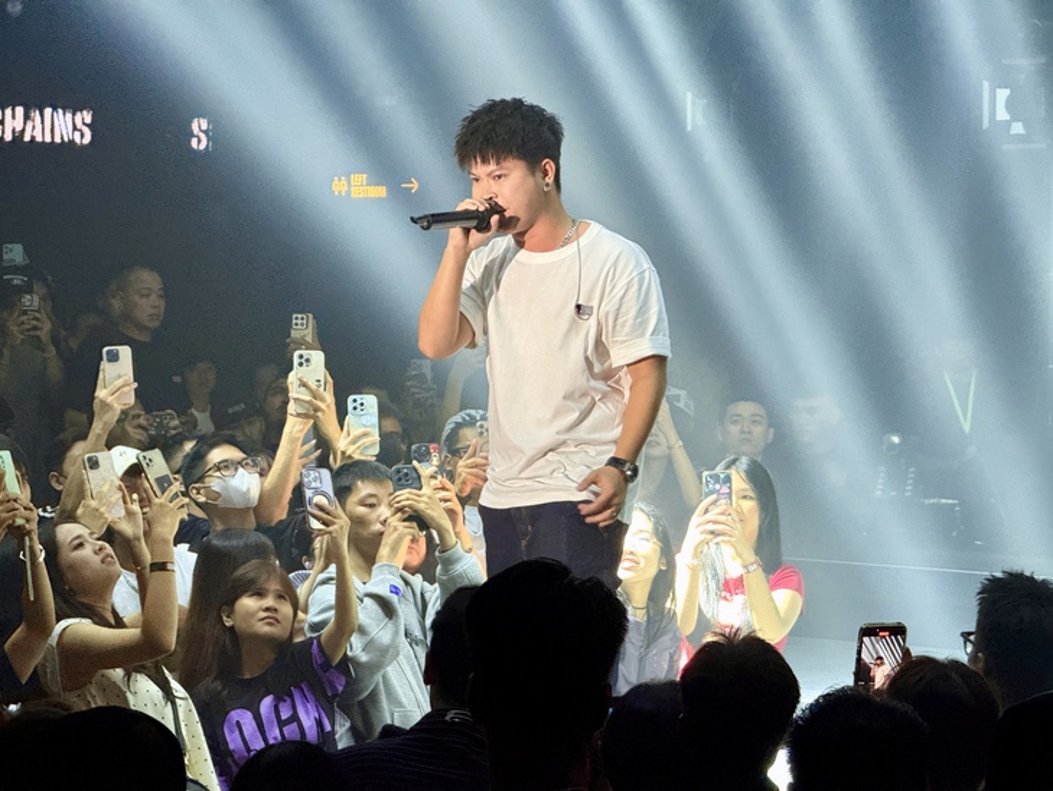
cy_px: 396
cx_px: 526
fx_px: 3652
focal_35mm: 120
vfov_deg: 12.4
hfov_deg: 16.4
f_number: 2.8
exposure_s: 1/60
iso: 640
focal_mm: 15.66
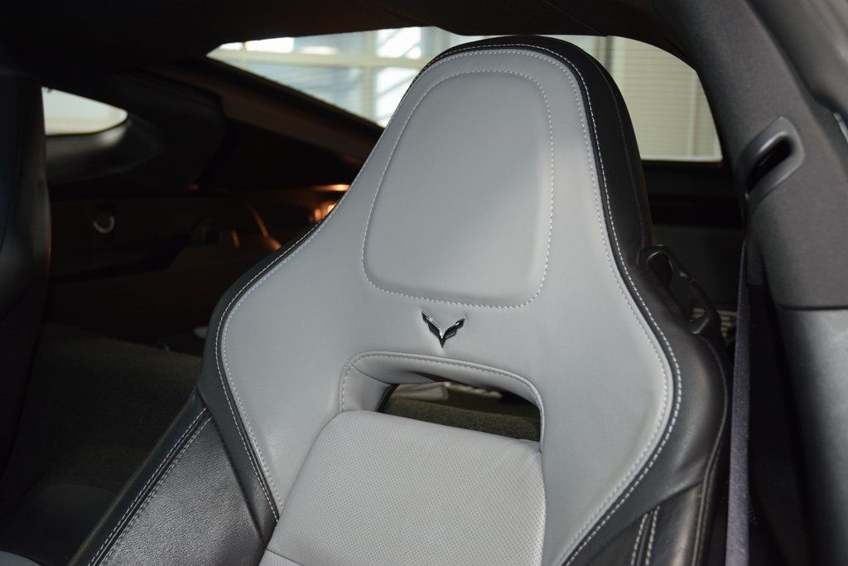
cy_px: 283
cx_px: 424
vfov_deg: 35.5
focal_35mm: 38
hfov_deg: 51.3
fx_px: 883
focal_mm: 25
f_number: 3.8
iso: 1250
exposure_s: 1/60
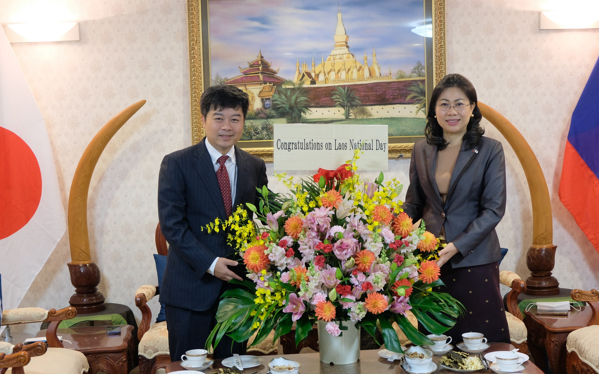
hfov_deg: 36.9
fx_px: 898
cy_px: 175
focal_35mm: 55
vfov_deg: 23.6
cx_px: 326
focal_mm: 32.9
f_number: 4
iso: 1600
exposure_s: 1/30
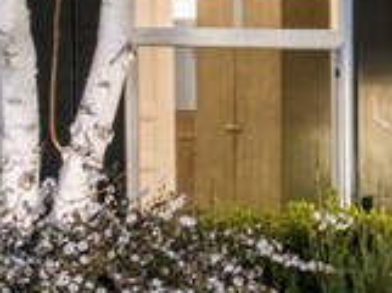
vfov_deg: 6.3
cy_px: 94
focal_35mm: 233
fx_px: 2633
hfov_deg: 7.9
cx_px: 957
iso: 500
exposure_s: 1/1.67
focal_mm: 38
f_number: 11
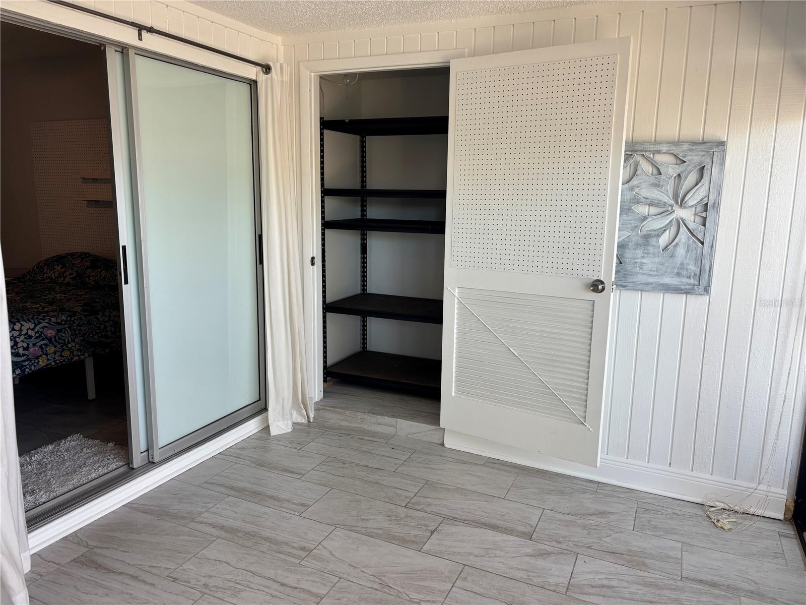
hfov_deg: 67.3
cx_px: 403
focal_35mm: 26
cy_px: 302
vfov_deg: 53.1
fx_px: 605
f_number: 1.6
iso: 50
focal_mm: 5.96
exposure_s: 1/120
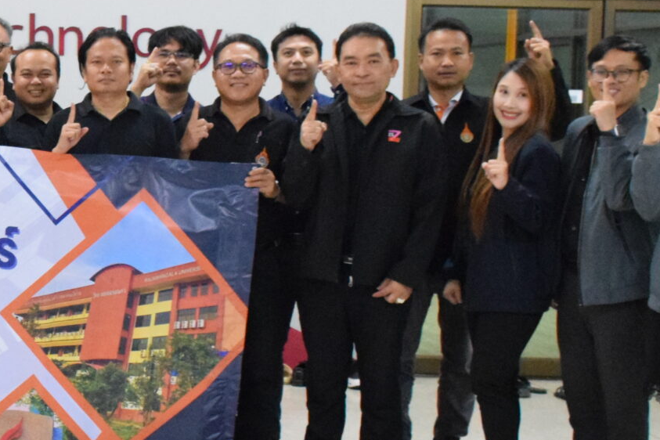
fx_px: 1503
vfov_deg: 16.7
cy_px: 218
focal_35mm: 82
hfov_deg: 23.0
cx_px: -103
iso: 6400
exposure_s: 1/90
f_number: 5.6
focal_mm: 18
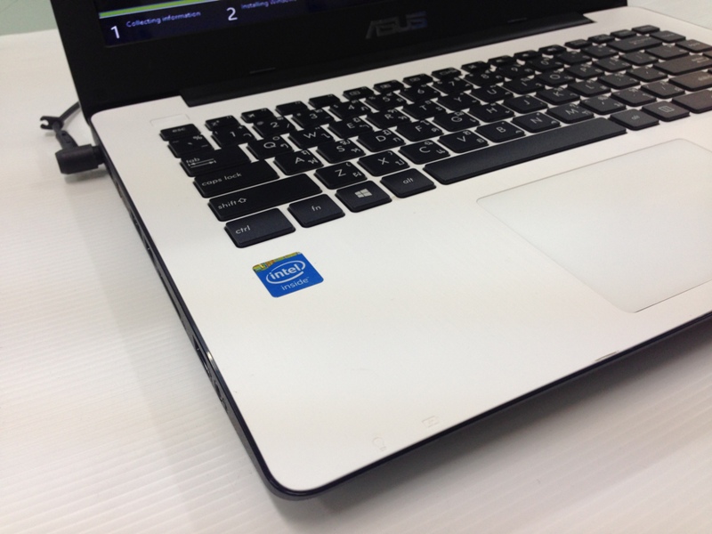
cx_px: 356
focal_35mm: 33
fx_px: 679
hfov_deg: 55.4
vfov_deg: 42.9
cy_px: 267
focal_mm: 4.12
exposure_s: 1/30
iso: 50
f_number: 2.4
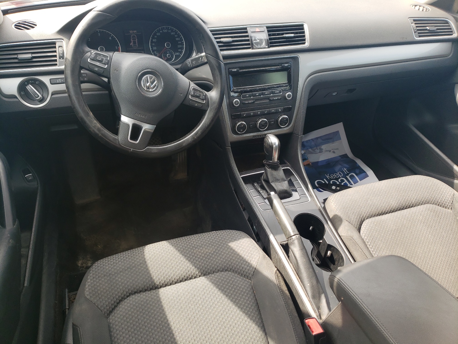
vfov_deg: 53.1
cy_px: 172
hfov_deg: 67.3
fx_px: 344
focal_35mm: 26
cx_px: 229
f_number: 1.5
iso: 50
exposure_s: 1/227
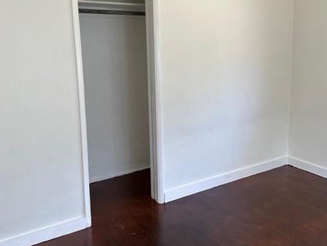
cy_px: 97
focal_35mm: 33
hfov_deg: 55.3
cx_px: 165
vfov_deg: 42.7
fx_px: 312
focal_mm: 6.86
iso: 100
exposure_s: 1/121
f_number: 1.78
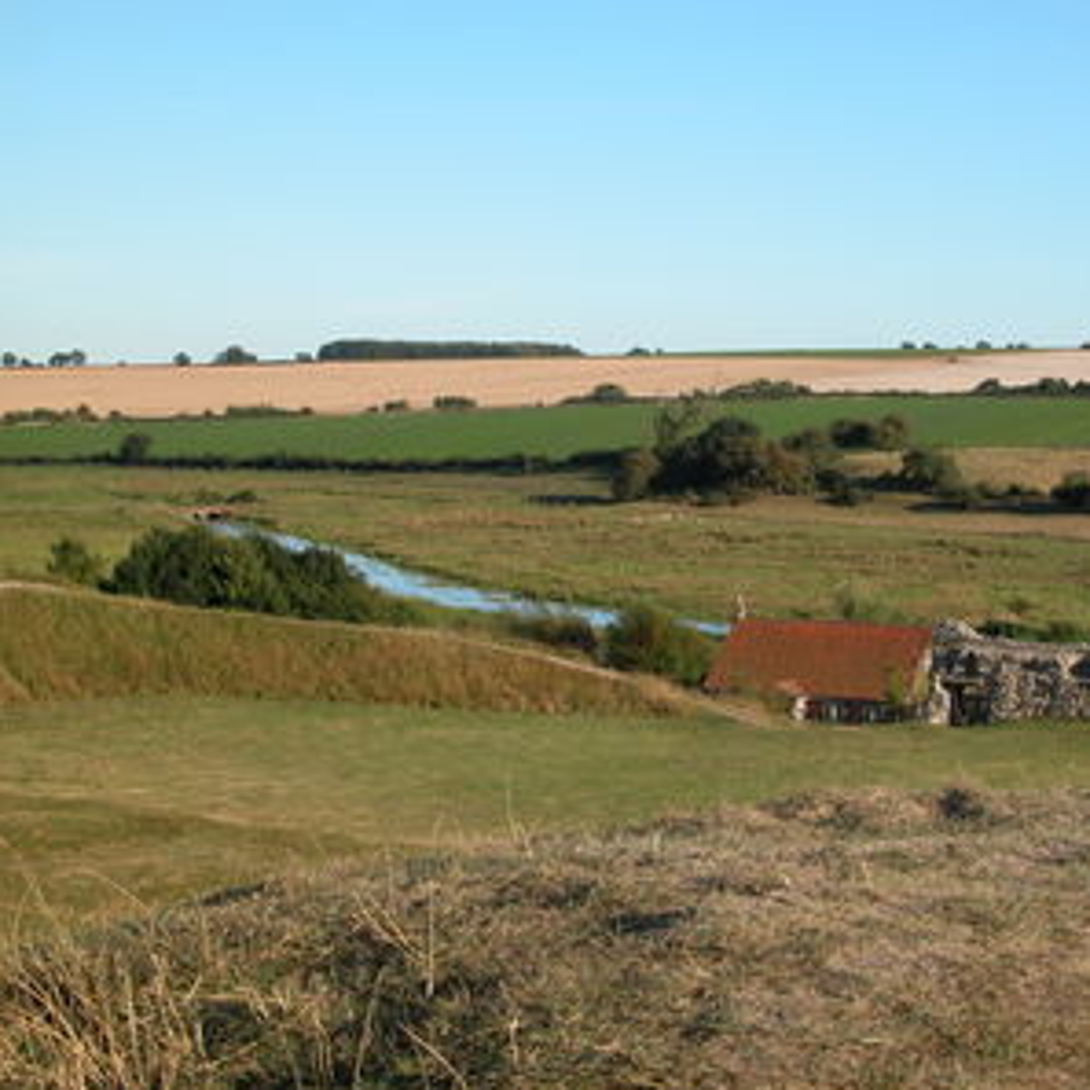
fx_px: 2458
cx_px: 727
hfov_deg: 24.9
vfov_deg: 25.0
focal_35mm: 69
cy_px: 547
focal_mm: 14.7
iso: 100
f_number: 6.3
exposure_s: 1/265
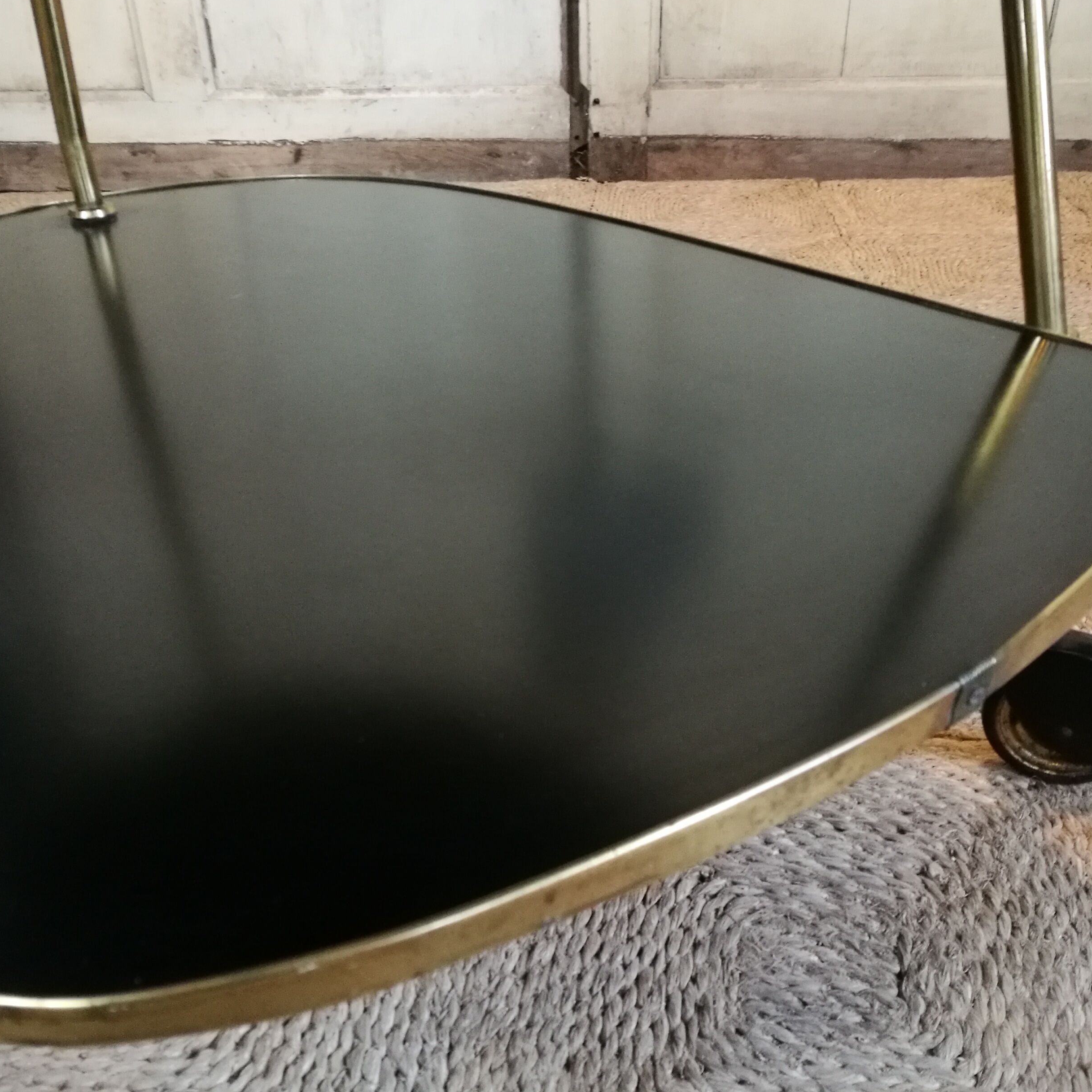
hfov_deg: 51.1
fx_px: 1142
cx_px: 547
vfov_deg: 51.1
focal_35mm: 32
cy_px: 582
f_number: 2.2
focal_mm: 4.5
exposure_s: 1/20
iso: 500
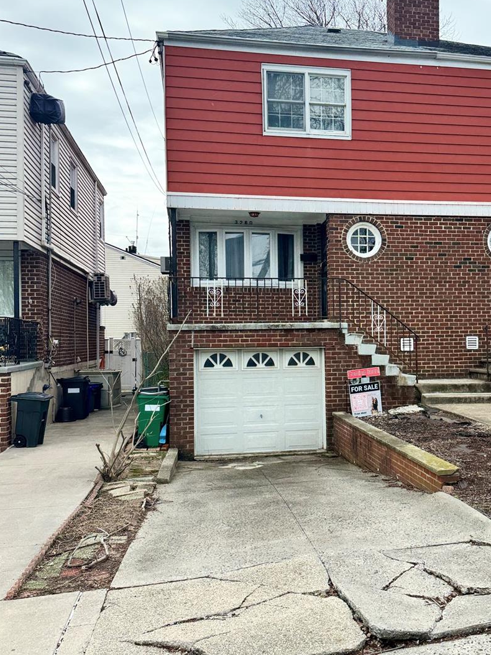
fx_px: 662
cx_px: 342
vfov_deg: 52.6
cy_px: 330
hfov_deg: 40.0
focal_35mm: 35
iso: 80
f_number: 1.78
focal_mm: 6.76
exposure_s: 1/3247
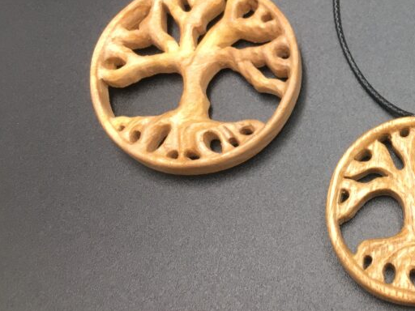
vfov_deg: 24.7
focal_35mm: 58
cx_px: 414
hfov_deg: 30.8
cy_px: 50
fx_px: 695
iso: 50
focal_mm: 4.15
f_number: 2.2
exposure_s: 1/30
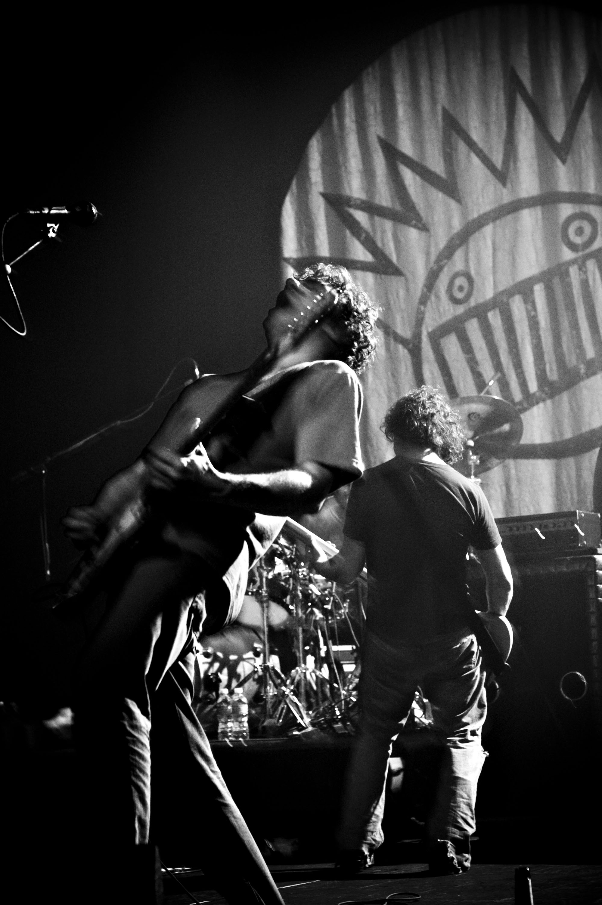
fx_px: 1885
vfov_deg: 27.0
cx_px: 301
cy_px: 452
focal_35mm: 75
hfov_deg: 18.1
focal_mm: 50
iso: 1000
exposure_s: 1/10
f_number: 2.8
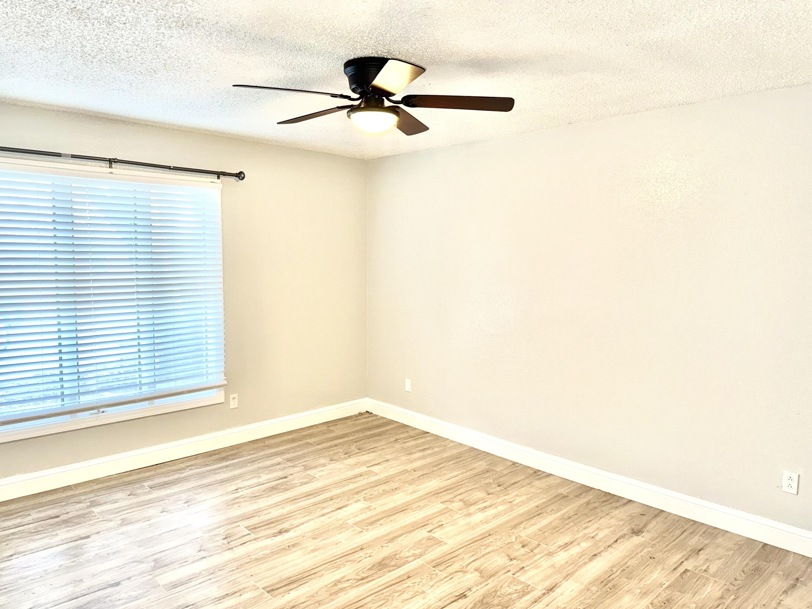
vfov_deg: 56.8
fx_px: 563
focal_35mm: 24
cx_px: 406
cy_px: 304
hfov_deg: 71.6
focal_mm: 6.76
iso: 100
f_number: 1.78
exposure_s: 1/20
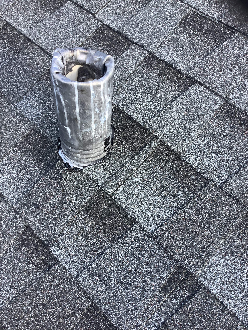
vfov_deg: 58.4
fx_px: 296
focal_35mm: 31
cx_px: 124
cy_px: 165
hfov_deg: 45.4
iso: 25
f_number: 2.4
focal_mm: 3.3
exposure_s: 1/145
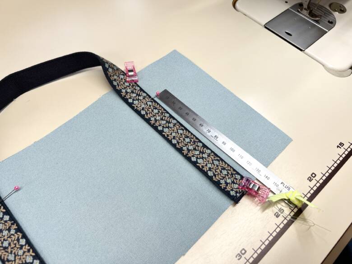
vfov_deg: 53.1
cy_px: 132
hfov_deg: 67.3
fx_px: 264
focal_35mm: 26
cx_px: 176
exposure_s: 1/120
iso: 64
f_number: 1.5
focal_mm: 5.7
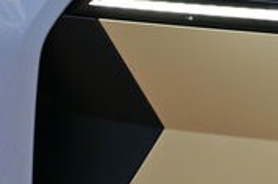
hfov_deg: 8.0
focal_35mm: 259
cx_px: 208
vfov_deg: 5.2
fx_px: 1996
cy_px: -107
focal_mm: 50
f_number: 6.3
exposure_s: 1/160
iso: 640
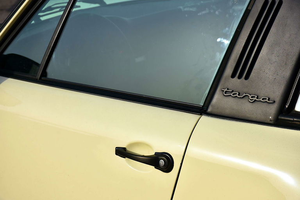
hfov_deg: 20.6
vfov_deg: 13.8
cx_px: 150
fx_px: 825
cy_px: 100
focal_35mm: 99
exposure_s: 1/500
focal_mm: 66
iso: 100
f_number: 9
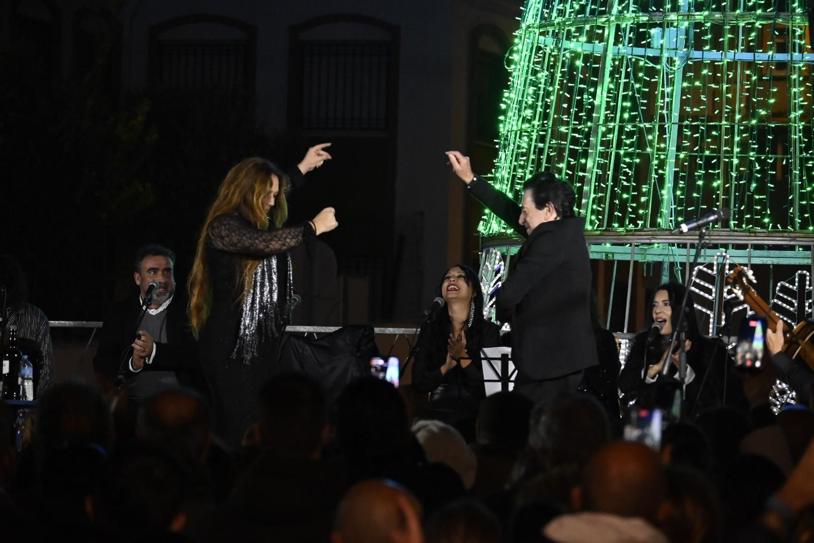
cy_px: 272
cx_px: 407
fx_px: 4070
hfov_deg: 11.4
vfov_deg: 7.6
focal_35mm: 180
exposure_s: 1/160
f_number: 5.3
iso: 4000
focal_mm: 120
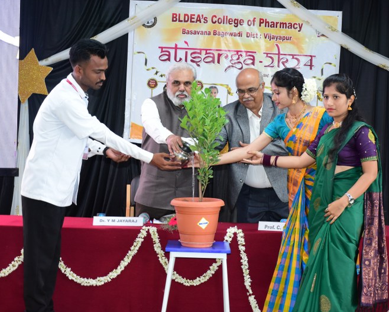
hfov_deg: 29.1
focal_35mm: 65
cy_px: 155
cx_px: 222
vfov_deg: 23.5
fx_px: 749
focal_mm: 38
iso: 800
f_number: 4.5
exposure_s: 1/30
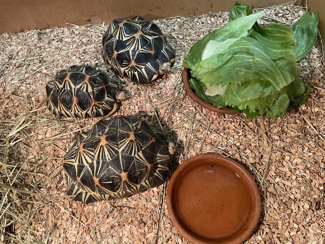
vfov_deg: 53.1
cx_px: 162
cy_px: 122
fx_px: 244
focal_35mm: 26
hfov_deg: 67.3
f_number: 1.6
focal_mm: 4.2
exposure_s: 1/50
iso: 200
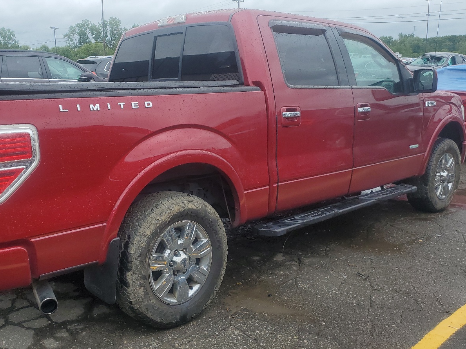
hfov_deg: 52.0
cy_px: 173
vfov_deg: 40.7
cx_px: 170
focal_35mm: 35
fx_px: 471
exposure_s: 1/769
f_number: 1.5
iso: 50
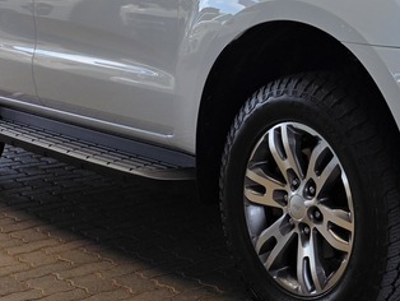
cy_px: 13
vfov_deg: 19.2
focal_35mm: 75
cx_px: 397
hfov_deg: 24.8
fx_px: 867
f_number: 1.7
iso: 25
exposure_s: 1/359
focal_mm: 6.25
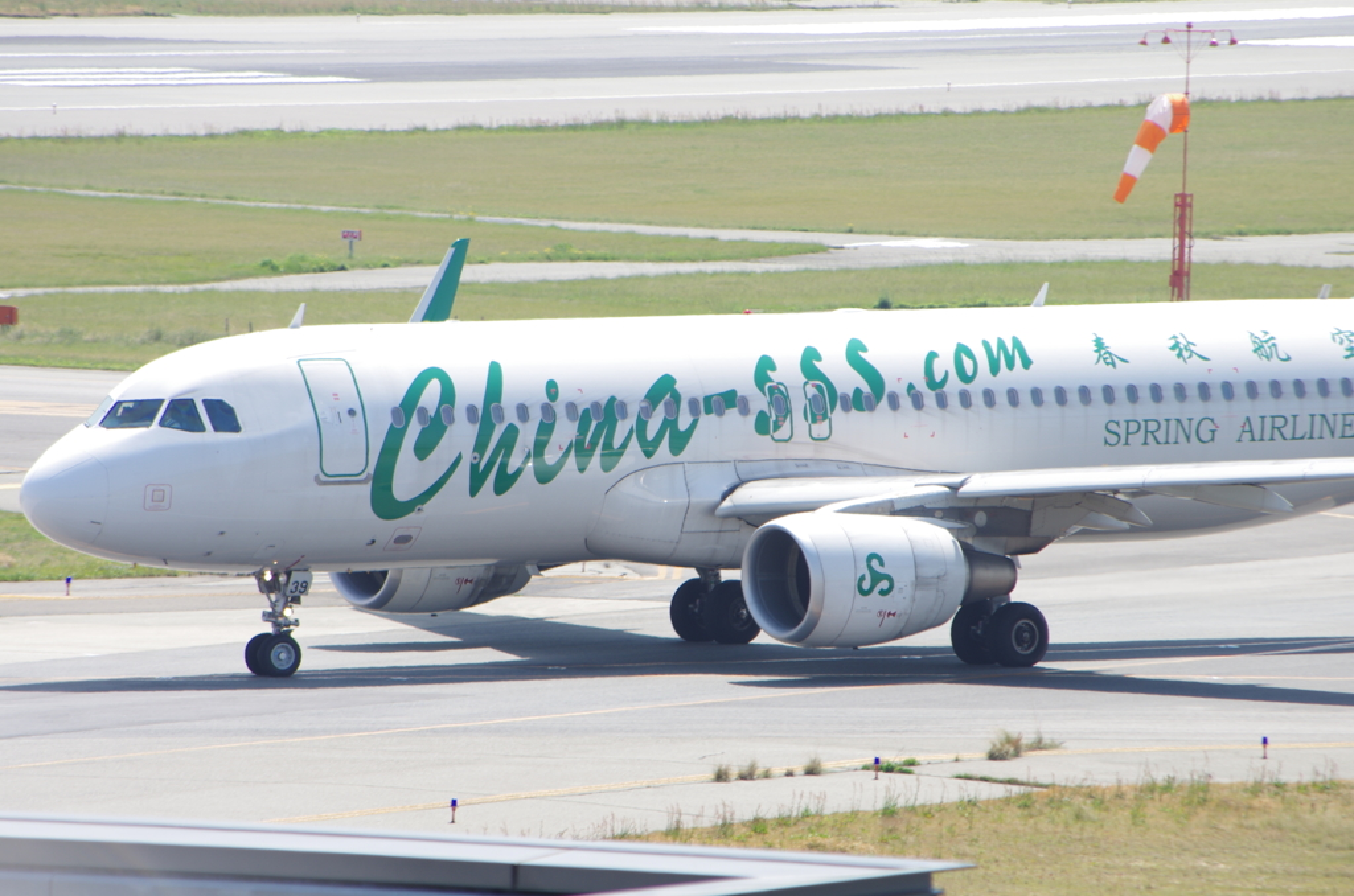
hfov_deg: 4.6
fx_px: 16888
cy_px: 448
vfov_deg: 3.0
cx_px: 677
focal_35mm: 450
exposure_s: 1/125
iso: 100
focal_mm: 300
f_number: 8
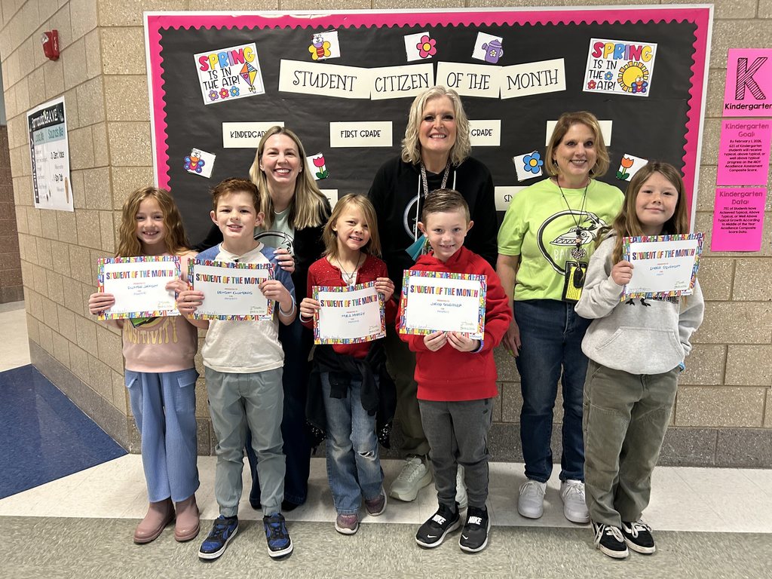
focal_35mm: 26
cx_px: 386
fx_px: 580
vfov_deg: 53.1
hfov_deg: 67.3
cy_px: 290
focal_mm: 5.7
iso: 160
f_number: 1.5
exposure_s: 1/60
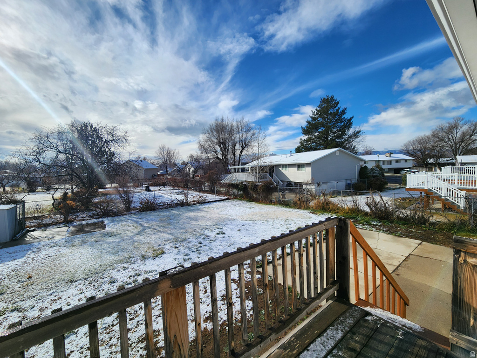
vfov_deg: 89.9
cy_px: 179
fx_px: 179
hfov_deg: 106.2
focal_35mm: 13
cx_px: 238
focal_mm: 2.2
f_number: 2.2
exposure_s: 1/4153
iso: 50
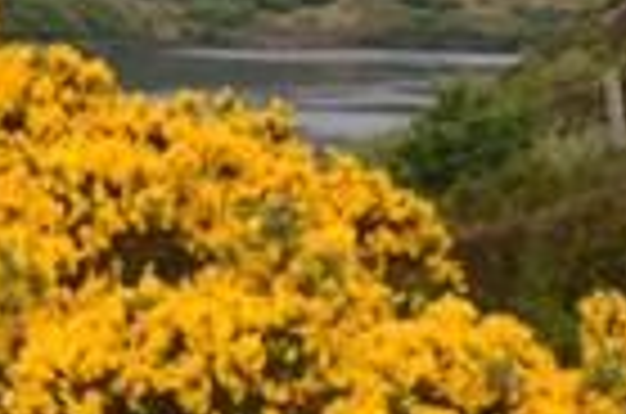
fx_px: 2238
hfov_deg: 15.1
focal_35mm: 129
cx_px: -212
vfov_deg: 10.5
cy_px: -25
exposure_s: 1/250
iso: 100
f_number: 6.3
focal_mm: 26
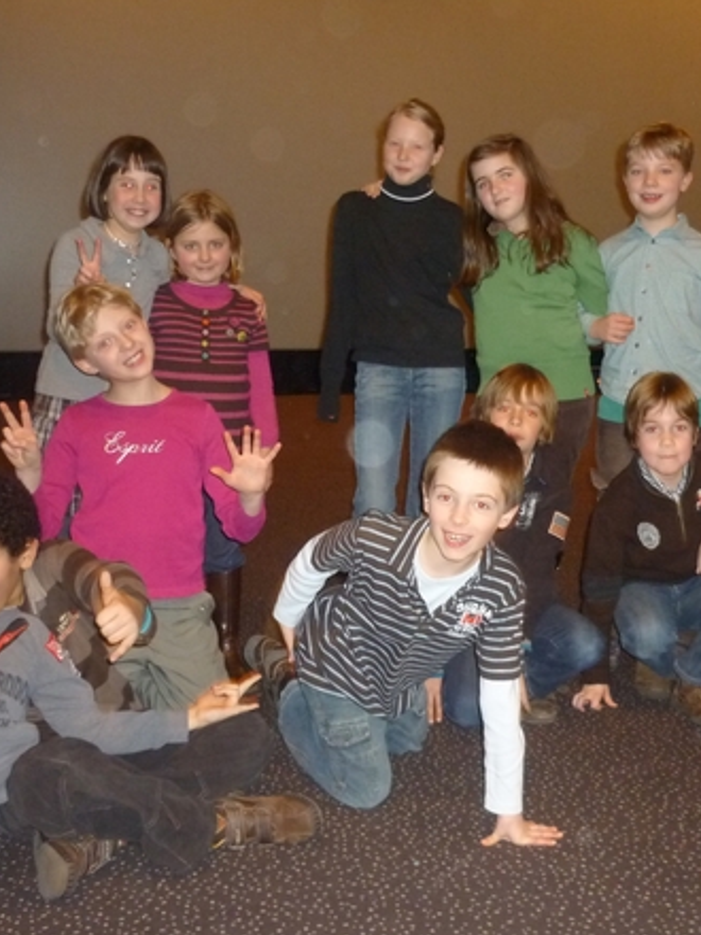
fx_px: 1215
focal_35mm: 45
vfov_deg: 42.1
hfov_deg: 32.0
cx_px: 452
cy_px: 472
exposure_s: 1/8
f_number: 2.8
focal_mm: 5.5
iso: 400
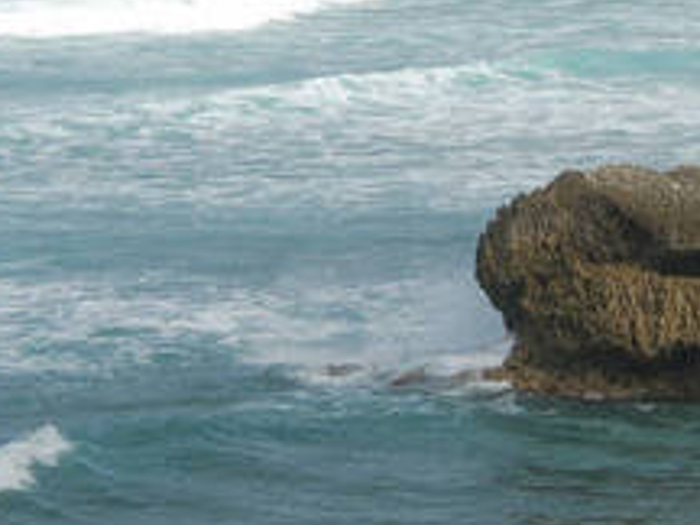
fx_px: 6159
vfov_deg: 4.9
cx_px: 418
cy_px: -149
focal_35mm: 305
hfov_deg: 6.5
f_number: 5.6
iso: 100
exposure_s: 1/800
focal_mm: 65
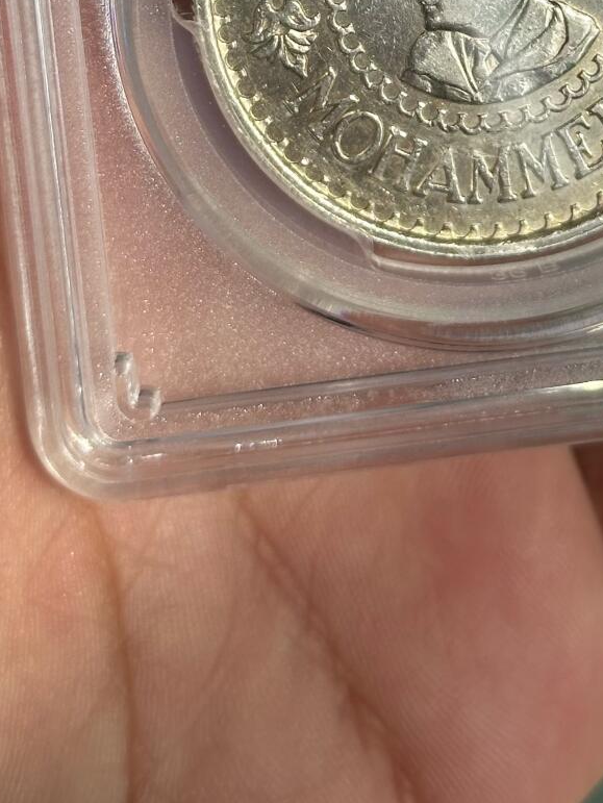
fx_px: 2599
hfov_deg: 13.2
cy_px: -125
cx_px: 436
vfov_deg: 16.9
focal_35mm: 112
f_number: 1.78
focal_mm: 6.86
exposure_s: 1/2890
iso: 64
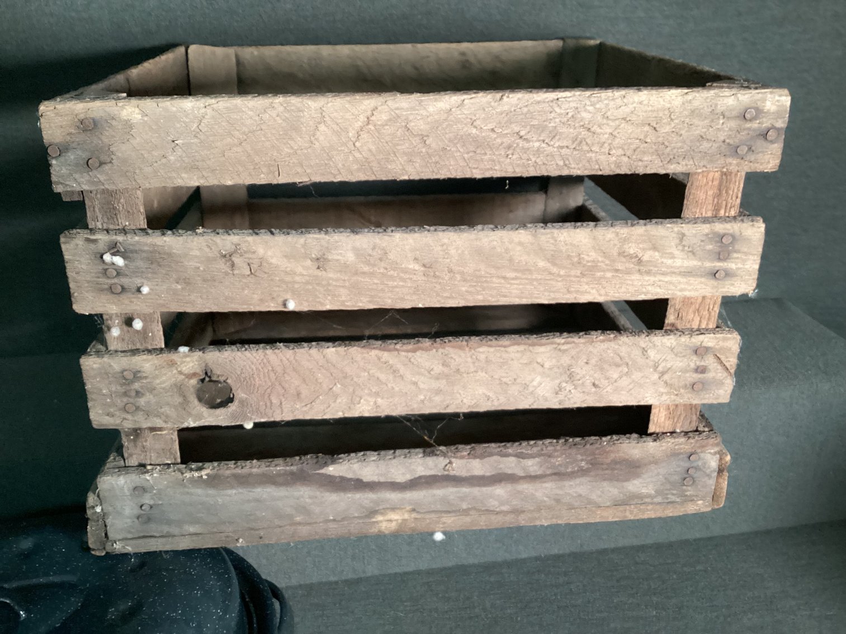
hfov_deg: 58.3
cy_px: 317
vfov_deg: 45.4
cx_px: 423
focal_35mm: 31
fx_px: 758
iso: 320
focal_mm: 3.3
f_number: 2.4
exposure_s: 1/50
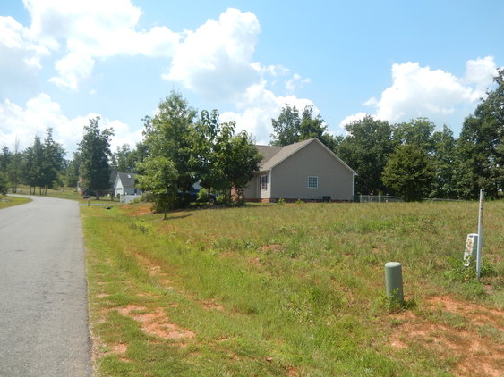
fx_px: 408
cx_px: 276
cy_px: 206
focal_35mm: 28
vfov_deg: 49.7
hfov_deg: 63.3
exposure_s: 1/1000
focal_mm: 4.5
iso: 125
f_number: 3.4
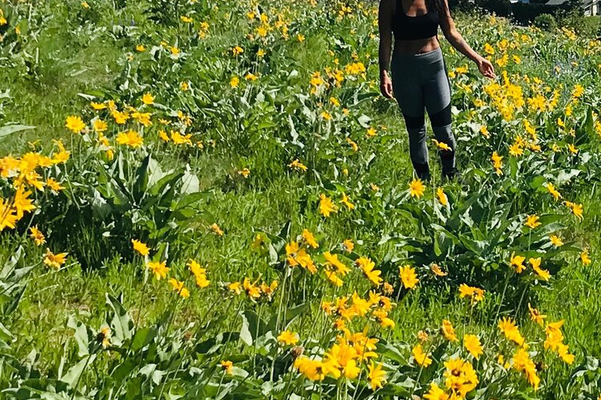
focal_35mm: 98
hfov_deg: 20.0
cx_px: 633
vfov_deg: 13.7
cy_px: -38
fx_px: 1636
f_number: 1.8
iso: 20
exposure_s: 1/2994
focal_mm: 3.99
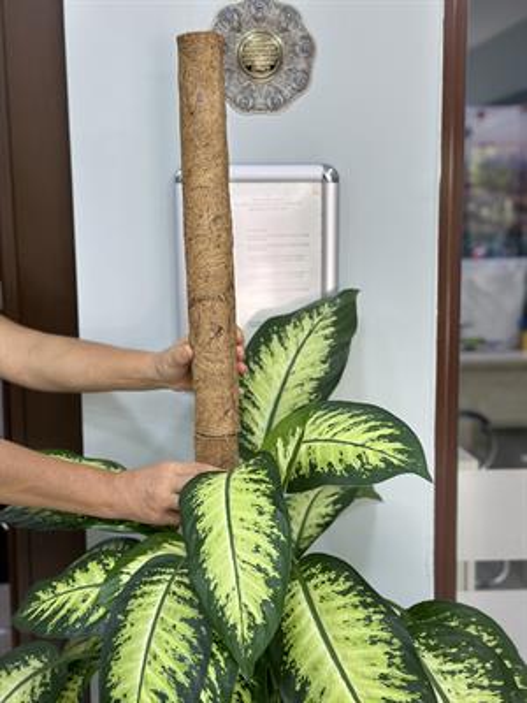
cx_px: 264
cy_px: 352
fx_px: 974
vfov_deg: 39.7
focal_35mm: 48
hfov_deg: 30.3
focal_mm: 6.86
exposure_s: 1/100
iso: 80
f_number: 1.78
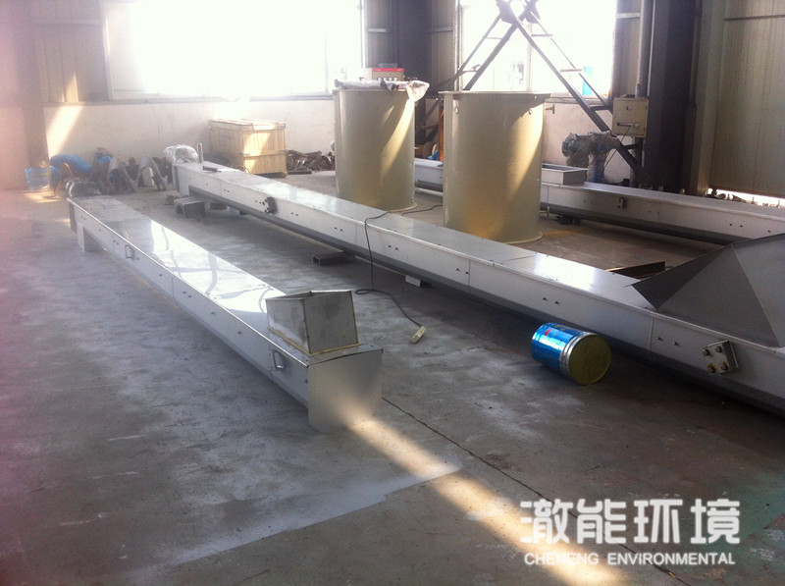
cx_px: 392
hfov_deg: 52.7
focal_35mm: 35
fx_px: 792
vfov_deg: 40.6
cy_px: 293
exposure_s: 1/120
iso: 100
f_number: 2.8
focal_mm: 3.85
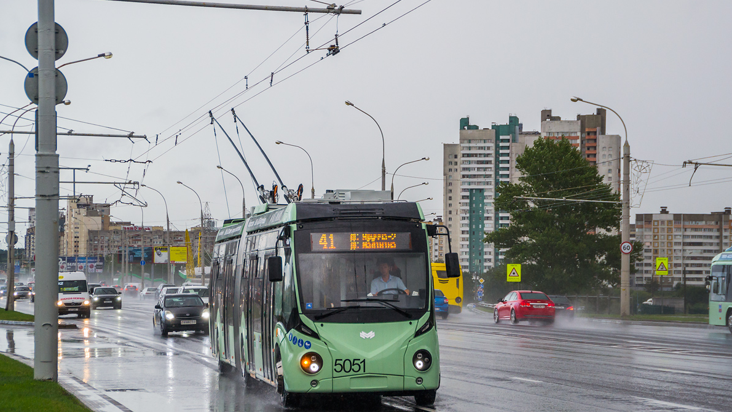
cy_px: 204
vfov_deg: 12.4
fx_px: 1902
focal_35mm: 98
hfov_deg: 21.8
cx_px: 368
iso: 400
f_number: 5
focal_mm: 62
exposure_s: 1/640
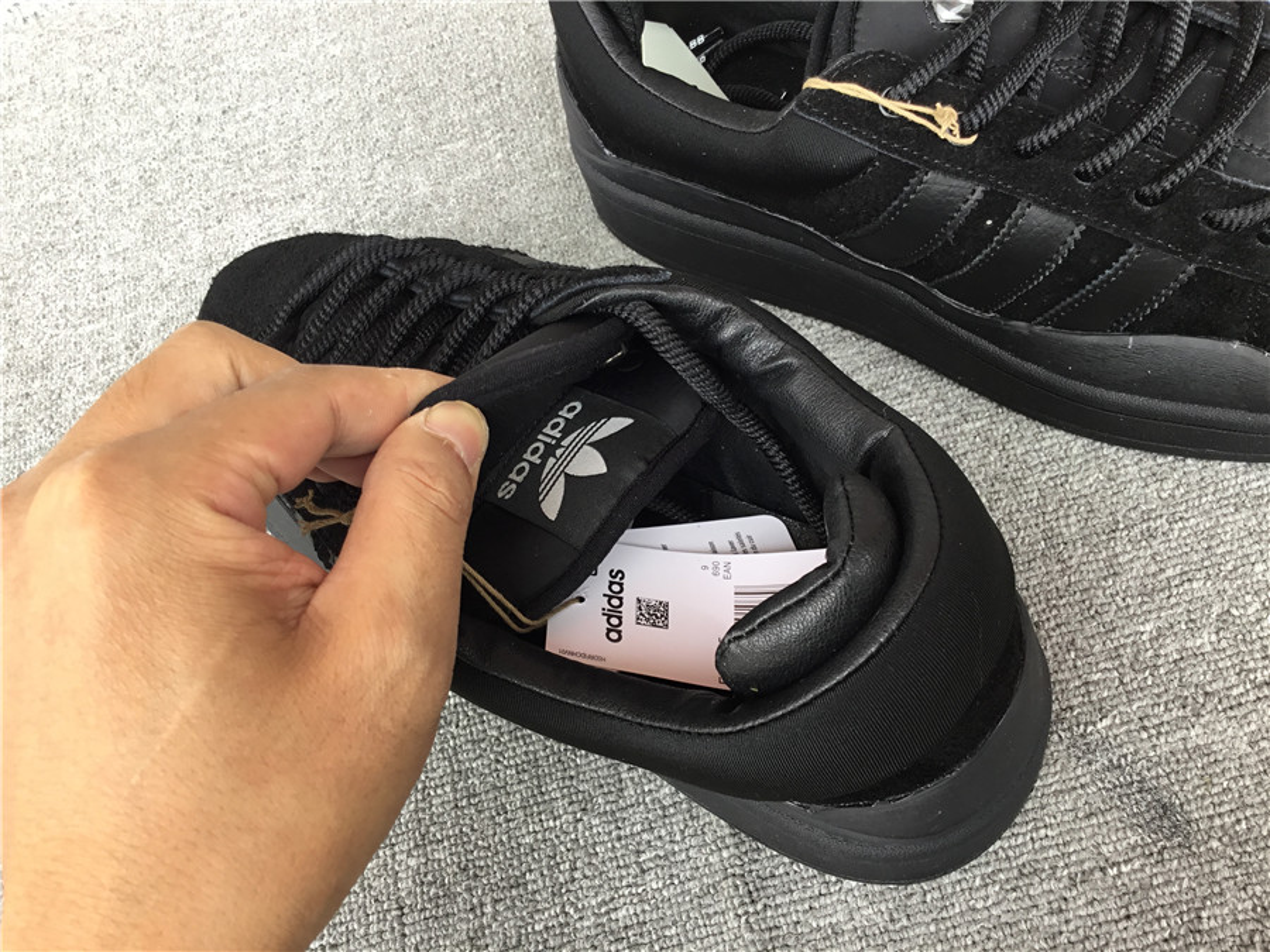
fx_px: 1137
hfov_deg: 58.4
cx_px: 635
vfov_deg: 45.4
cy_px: 476
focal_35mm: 31
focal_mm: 3.3
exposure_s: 1/50
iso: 32
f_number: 2.4
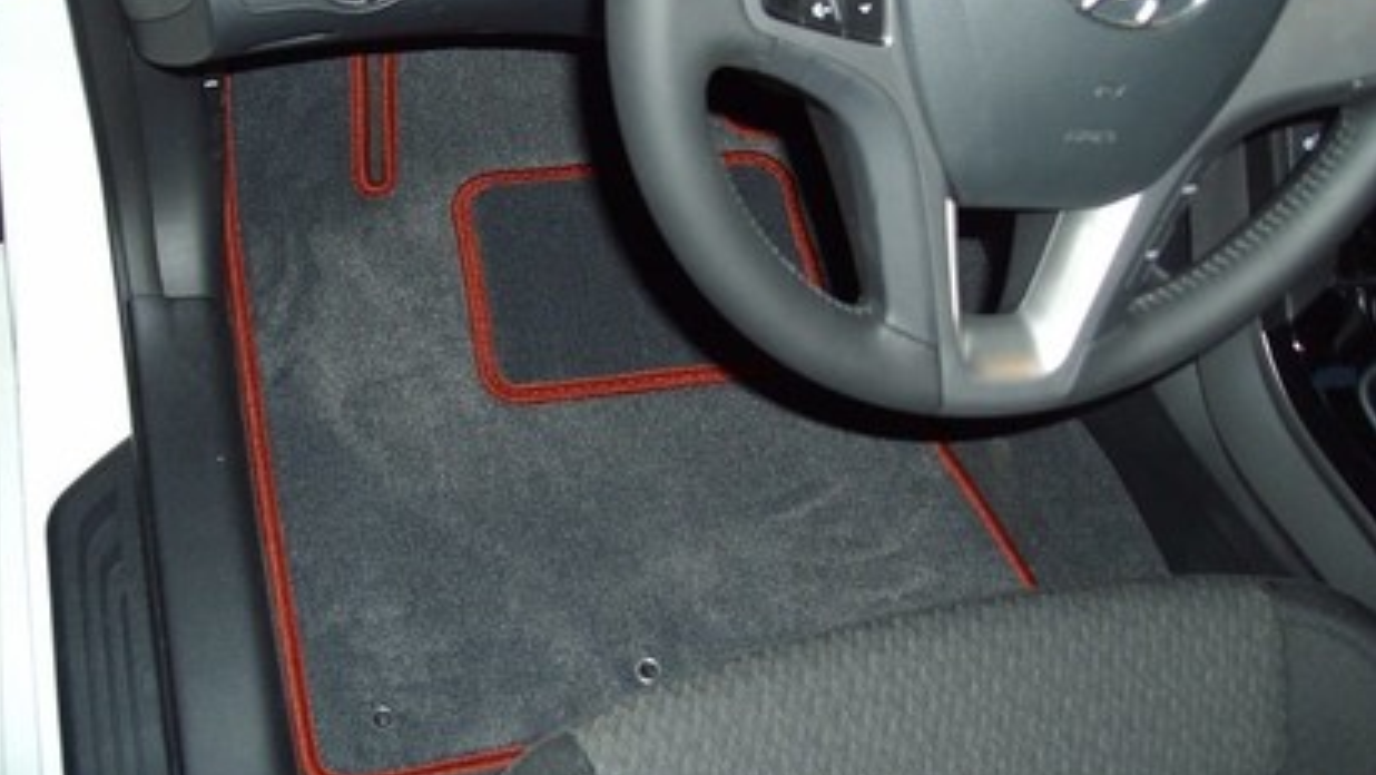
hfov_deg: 50.5
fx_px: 1460
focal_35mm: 40
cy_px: 279
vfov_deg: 29.6
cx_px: 678
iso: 160
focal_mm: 6
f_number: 2.7
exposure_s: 1/50
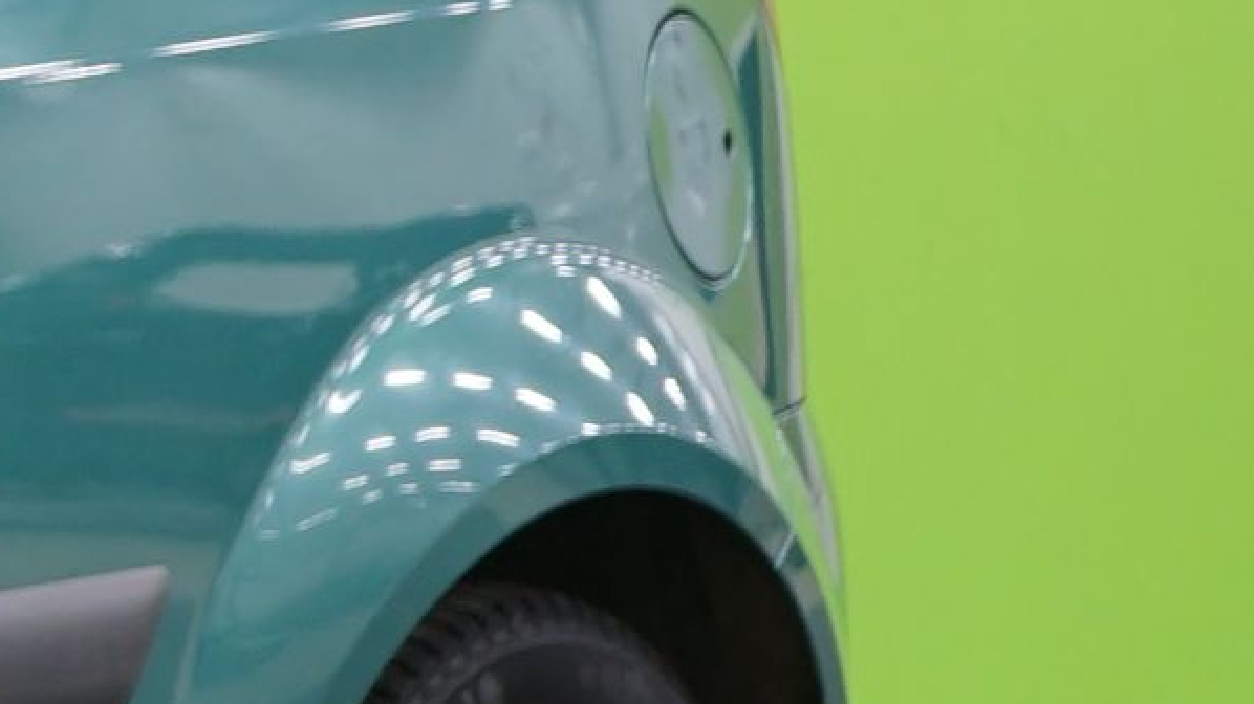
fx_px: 11236
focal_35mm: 338
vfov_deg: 3.6
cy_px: 130
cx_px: -2573
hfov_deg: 5.9
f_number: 4.5
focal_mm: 49
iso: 400
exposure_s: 1/8
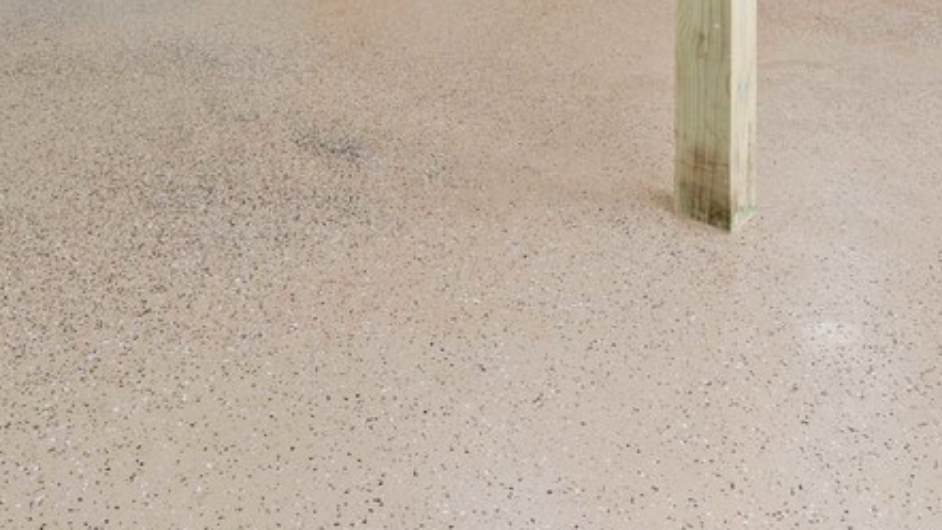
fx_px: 1149
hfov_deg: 44.0
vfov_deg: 21.2
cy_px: -302
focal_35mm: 46
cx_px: 323
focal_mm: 12
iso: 250
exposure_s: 1/8
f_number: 11
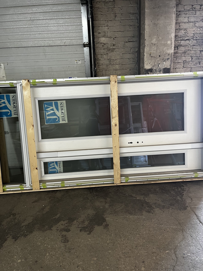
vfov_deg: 67.3
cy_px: 136
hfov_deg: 53.1
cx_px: 102
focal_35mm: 26
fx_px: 203
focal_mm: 5.1
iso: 125
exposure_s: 1/83
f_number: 1.6
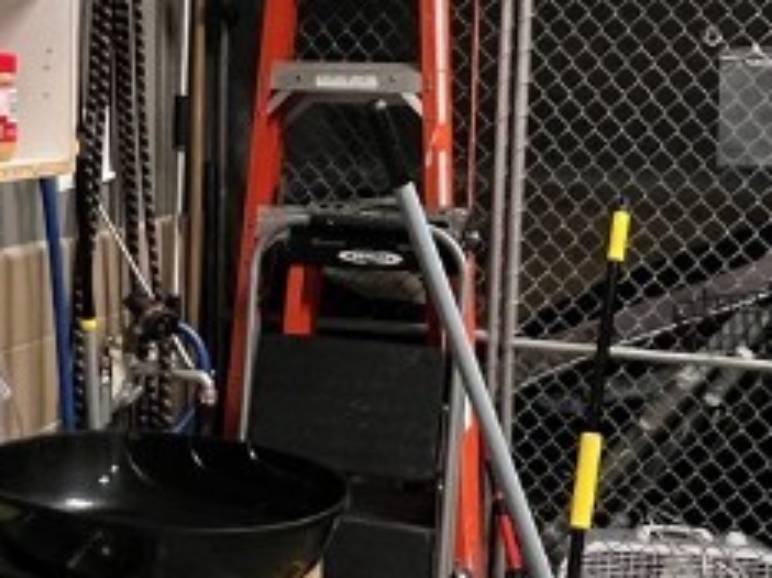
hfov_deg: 33.1
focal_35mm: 57
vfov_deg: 25.6
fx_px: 1270
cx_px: 188
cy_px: 291
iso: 500
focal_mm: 1.57
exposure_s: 1/60
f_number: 1.8
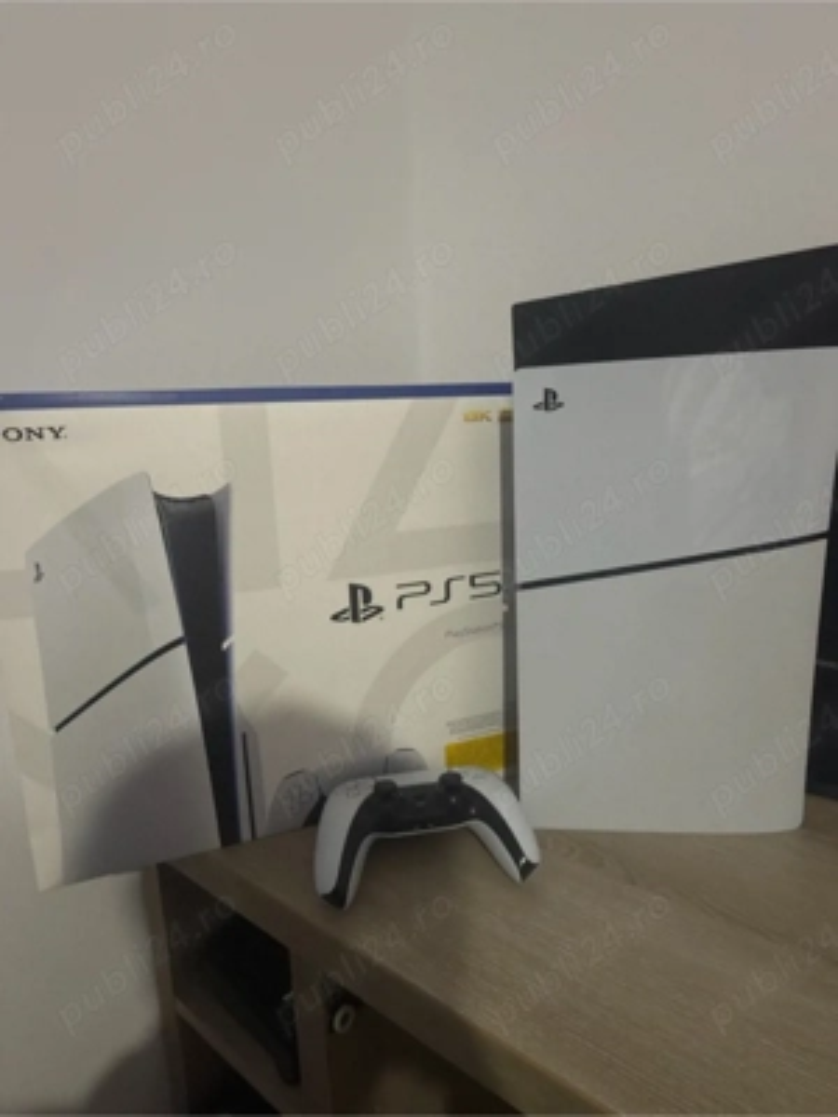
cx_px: 419
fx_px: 613
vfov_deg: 84.7
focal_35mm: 19
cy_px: 558
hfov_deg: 68.7
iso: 200
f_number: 2.2
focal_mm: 2.22
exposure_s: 1/20
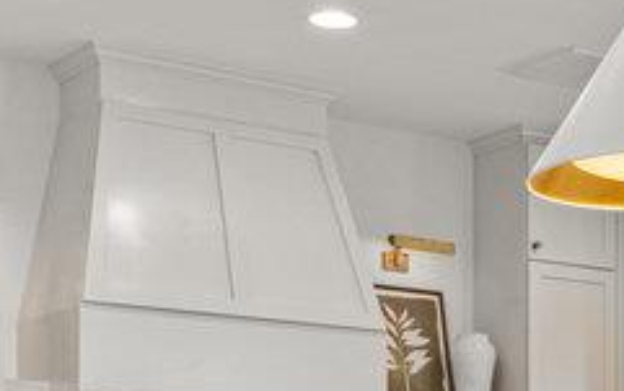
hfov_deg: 19.3
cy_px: 597
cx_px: 660
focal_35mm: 104
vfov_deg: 12.0
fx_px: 1770
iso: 400
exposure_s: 1/15
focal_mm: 24
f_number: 8
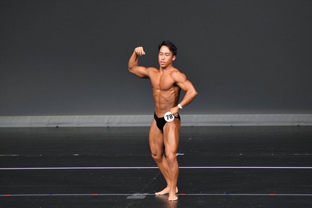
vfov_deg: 4.0
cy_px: 104
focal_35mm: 345
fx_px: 2989
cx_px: 156
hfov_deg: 6.0
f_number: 5.6
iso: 4000
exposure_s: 1/400
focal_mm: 230
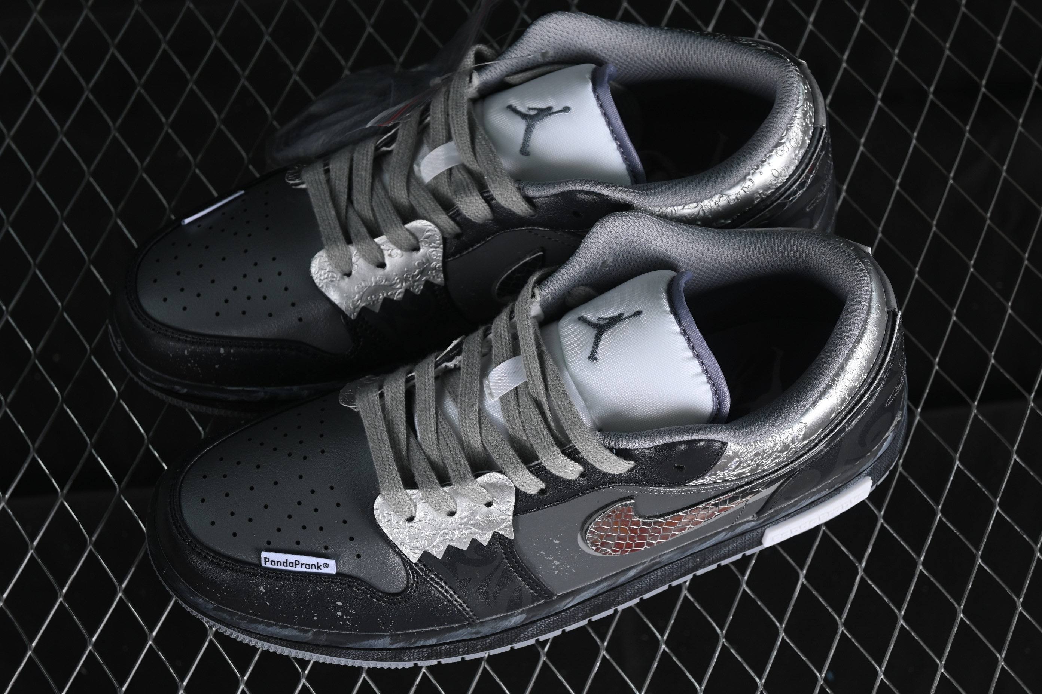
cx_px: 521
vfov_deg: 18.2
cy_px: 347
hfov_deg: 27.0
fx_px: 2171
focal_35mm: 75
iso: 160
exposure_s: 1/60
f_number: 6.3
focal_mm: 50
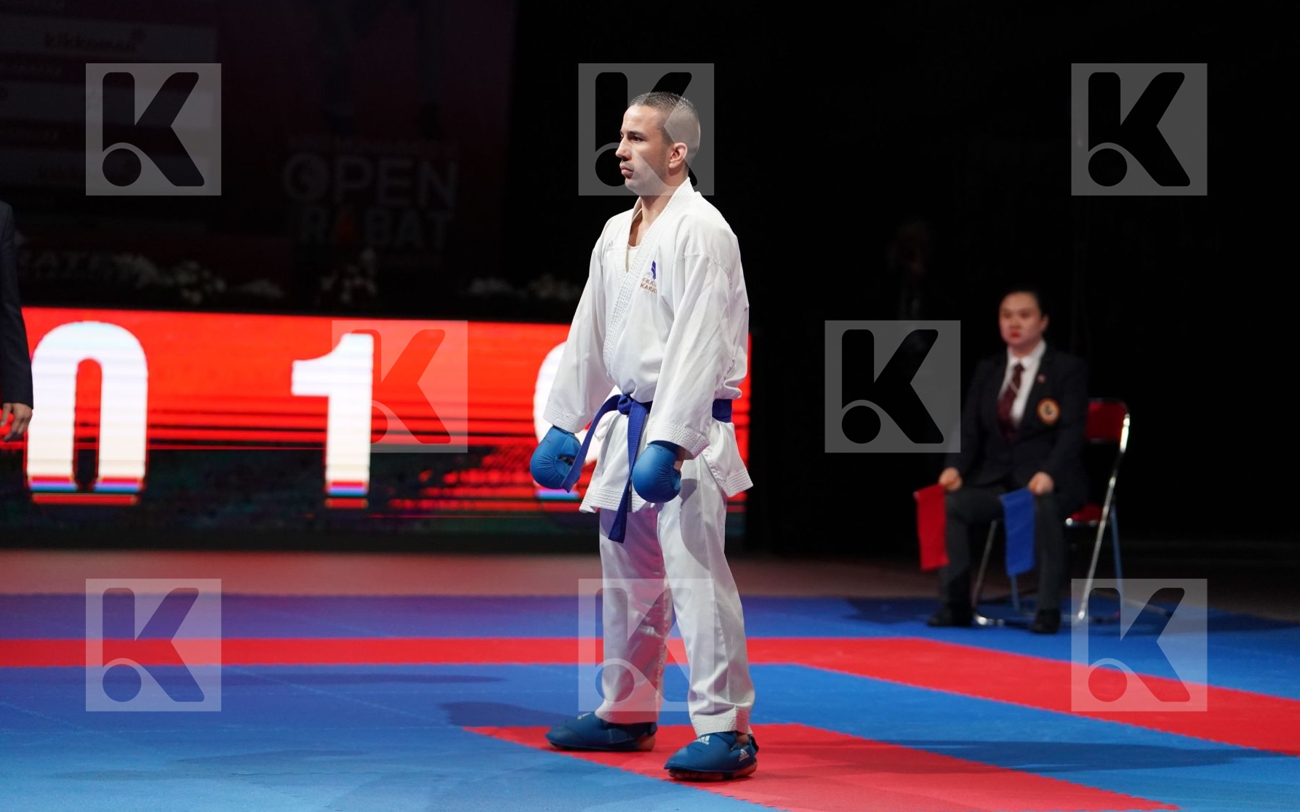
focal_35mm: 118
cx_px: 646
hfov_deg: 17.7
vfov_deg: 11.1
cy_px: 387
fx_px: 4180
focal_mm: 115
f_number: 2.8
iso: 3200
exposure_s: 1/1000
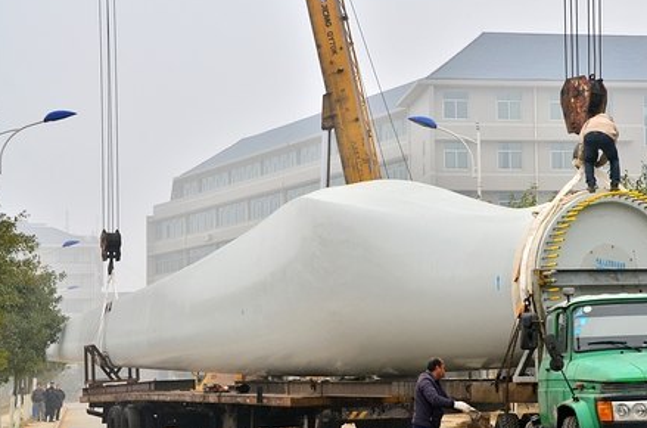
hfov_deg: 24.7
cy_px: 247
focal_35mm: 82
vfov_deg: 16.5
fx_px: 1469
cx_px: 433
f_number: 8
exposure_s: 1/500
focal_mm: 40
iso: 400
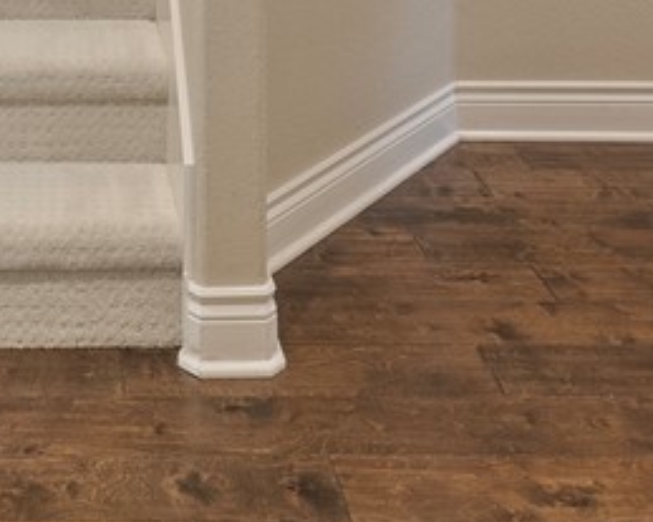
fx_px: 1063
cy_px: -343
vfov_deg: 21.3
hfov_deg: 32.5
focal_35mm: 55
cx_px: 67
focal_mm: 14
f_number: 8
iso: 500
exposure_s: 1/1.25
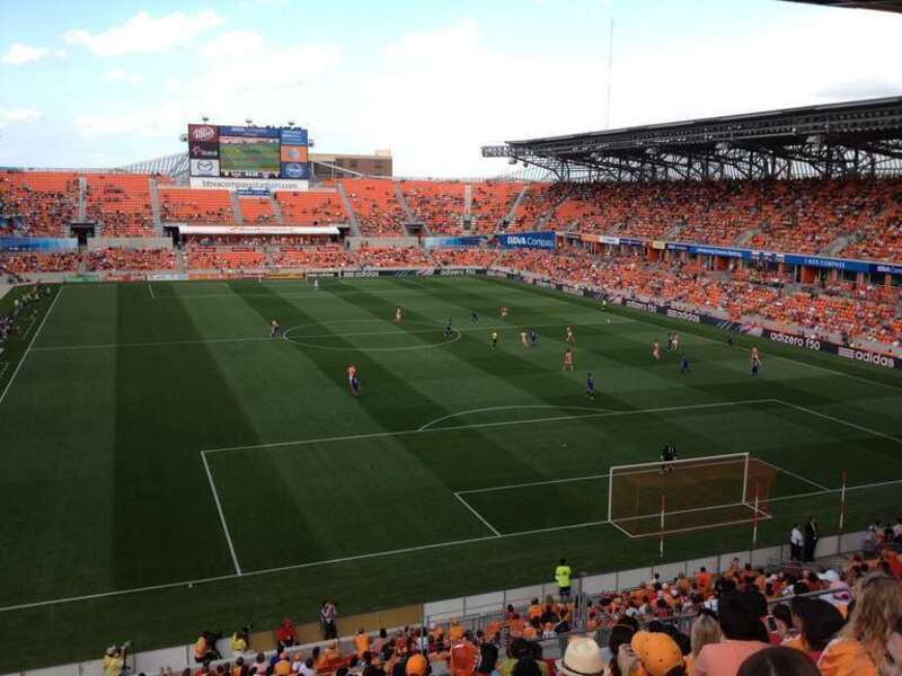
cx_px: 451
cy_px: 338
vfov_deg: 40.7
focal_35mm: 35
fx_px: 912
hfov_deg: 52.6
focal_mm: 4.28
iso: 50
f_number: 2.4
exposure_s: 1/575
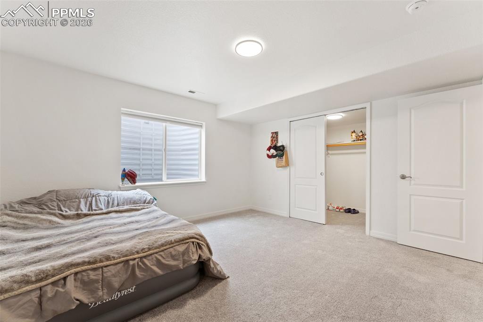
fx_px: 200
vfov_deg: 77.7
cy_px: 161
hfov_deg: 100.8
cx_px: 242
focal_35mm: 15
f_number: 9
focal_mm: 14.9
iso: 400
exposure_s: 1/4
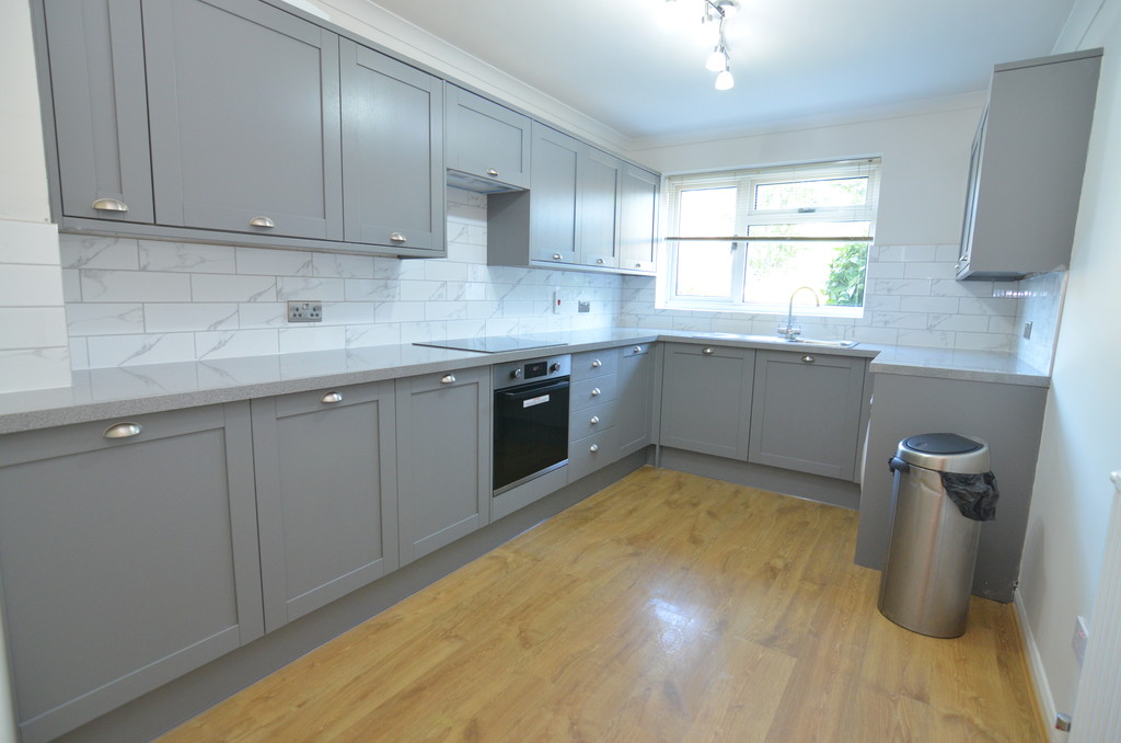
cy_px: 372
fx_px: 513
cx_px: 560
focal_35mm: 16
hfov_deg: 95.1
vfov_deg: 71.8
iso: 800
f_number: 4
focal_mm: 11
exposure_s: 1/50
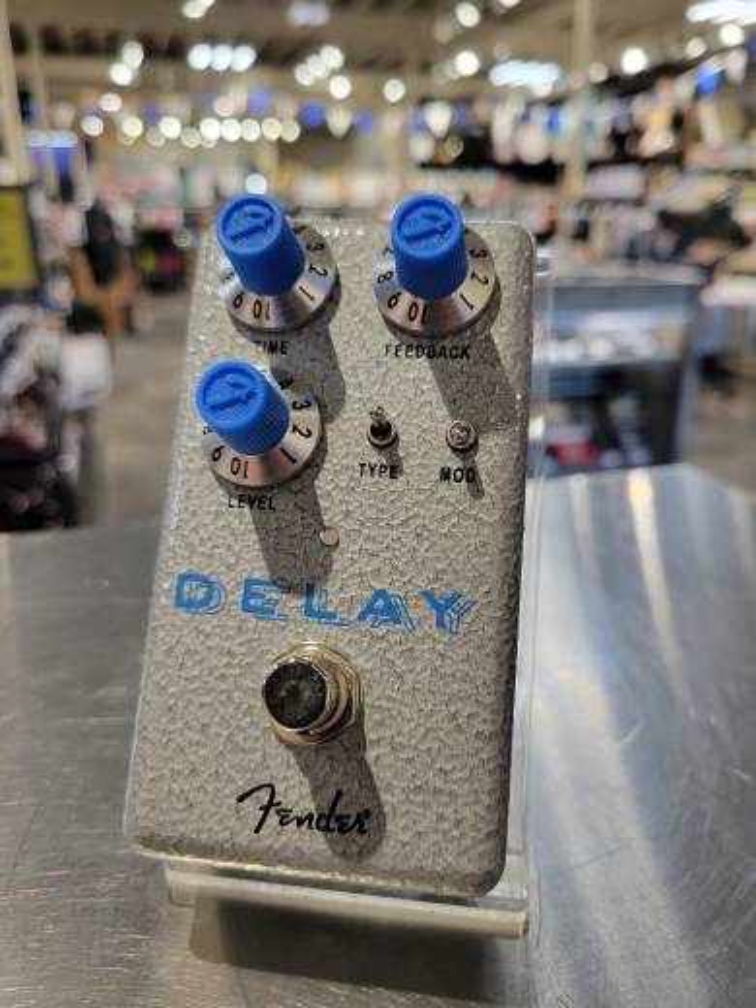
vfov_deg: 67.3
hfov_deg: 53.1
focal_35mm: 26
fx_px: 757
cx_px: 378
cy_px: 504
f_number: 1.8
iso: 160
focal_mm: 5.4
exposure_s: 1/120
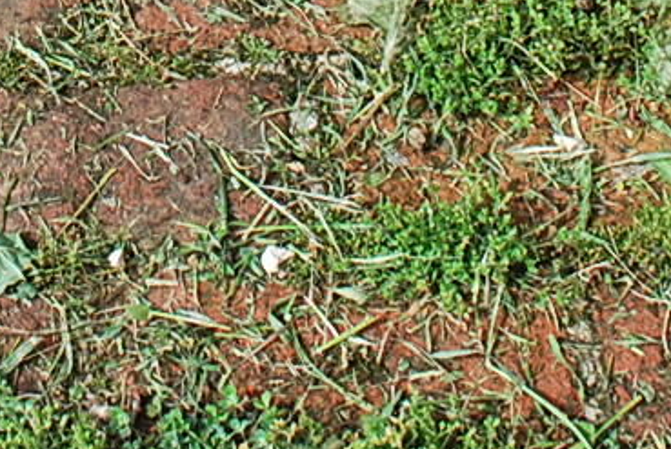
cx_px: 105
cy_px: -531
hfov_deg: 11.8
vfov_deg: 7.5
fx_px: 3228
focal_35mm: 173
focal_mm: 22
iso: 100
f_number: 6.3
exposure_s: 1/125
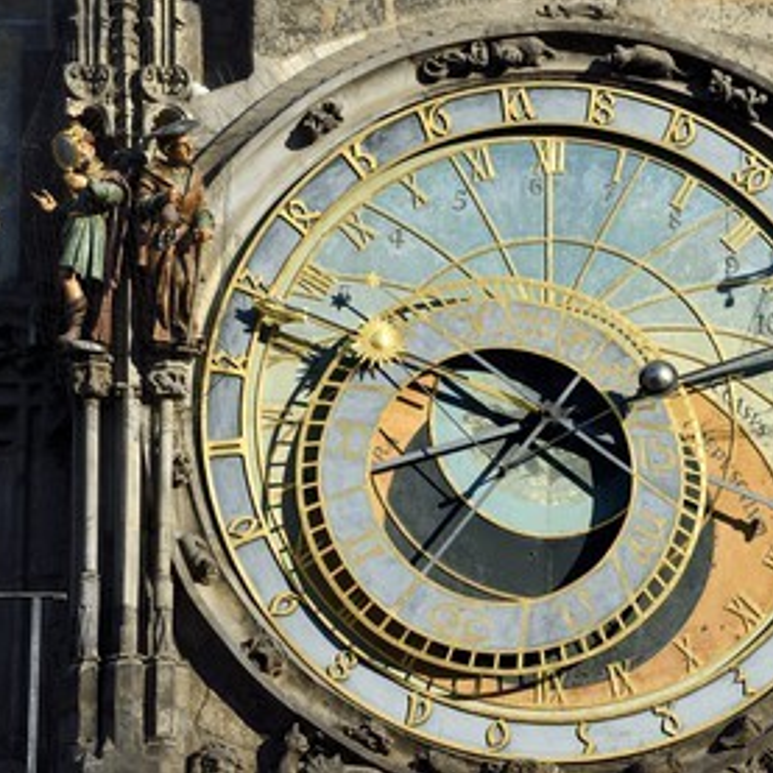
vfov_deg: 7.4
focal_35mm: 238
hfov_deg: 7.4
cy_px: 385
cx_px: 550
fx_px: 6013
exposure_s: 1/250
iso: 200
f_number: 10
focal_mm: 185
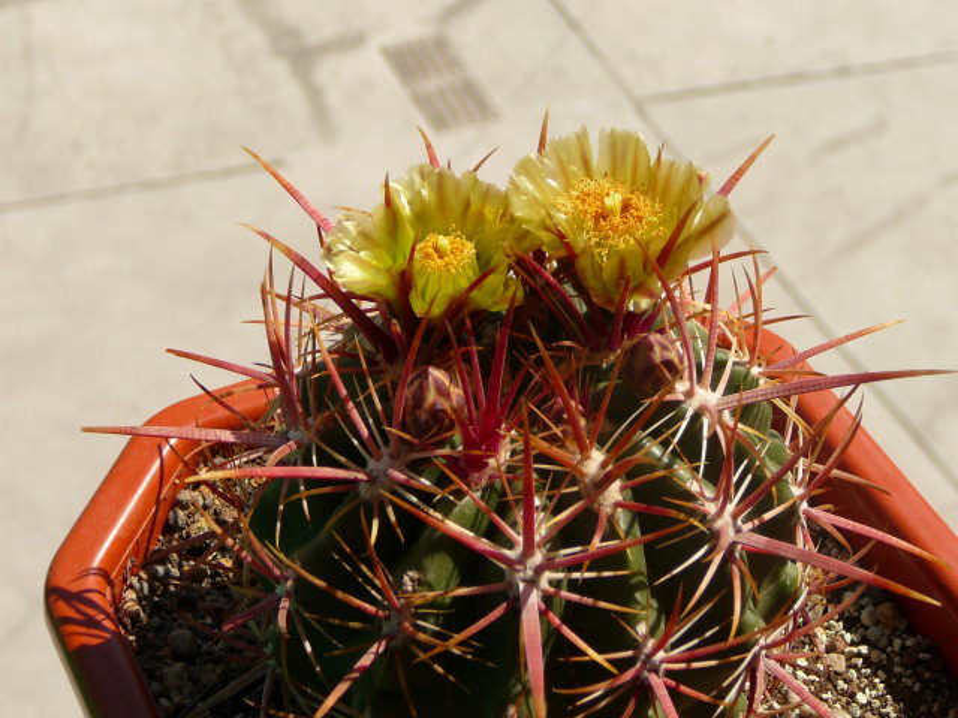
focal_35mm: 71
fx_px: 1965
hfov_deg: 27.4
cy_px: 359
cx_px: 479
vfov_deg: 20.7
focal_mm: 10.5
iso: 80
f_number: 3.7
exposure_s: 1/1000
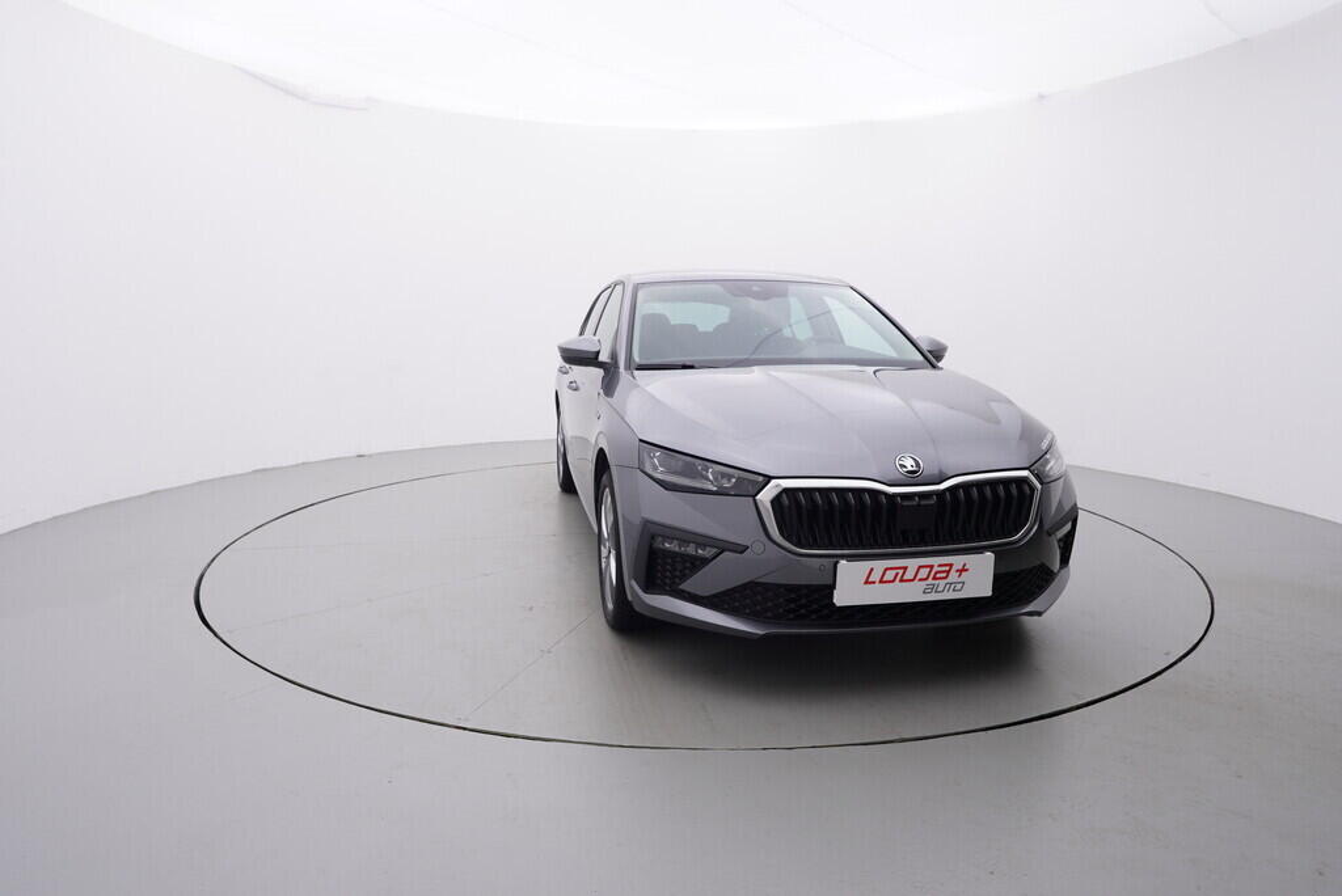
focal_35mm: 22
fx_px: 839
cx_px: 671
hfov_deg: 77.3
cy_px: 448
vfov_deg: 56.2
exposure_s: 1/80
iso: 200
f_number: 5
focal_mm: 15
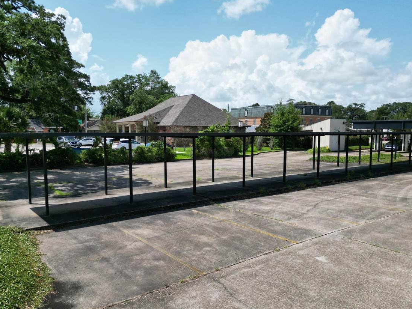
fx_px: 333
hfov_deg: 63.4
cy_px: 166
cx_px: 196
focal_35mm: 28
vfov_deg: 49.7
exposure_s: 1/4000
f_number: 1.7
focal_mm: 6.72
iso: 150
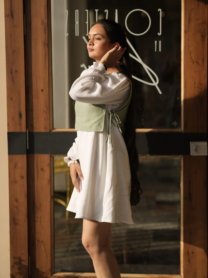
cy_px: 131
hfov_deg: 15.9
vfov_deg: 21.1
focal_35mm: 93
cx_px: 103
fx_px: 745
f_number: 2
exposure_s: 1/3200
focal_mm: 85
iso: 200
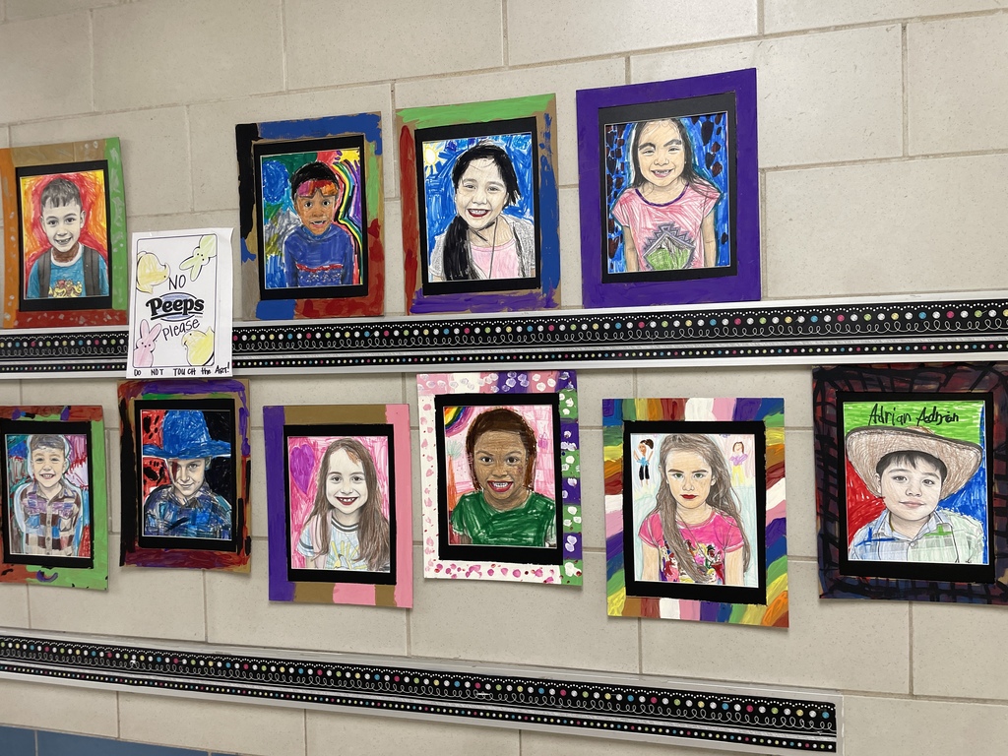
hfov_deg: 67.3
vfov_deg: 53.1
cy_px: 378
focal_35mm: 26
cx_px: 504
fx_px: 757
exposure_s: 1/60
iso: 64
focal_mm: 4.2
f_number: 1.6
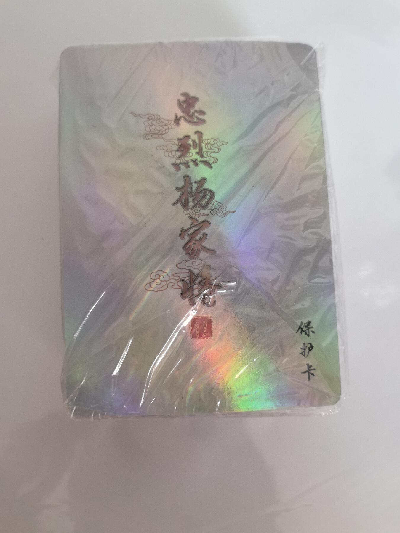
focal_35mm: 27
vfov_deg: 65.3
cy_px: 266
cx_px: 200
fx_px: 416
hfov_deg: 51.4
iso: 250
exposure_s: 1/100
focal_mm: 5.75
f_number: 2
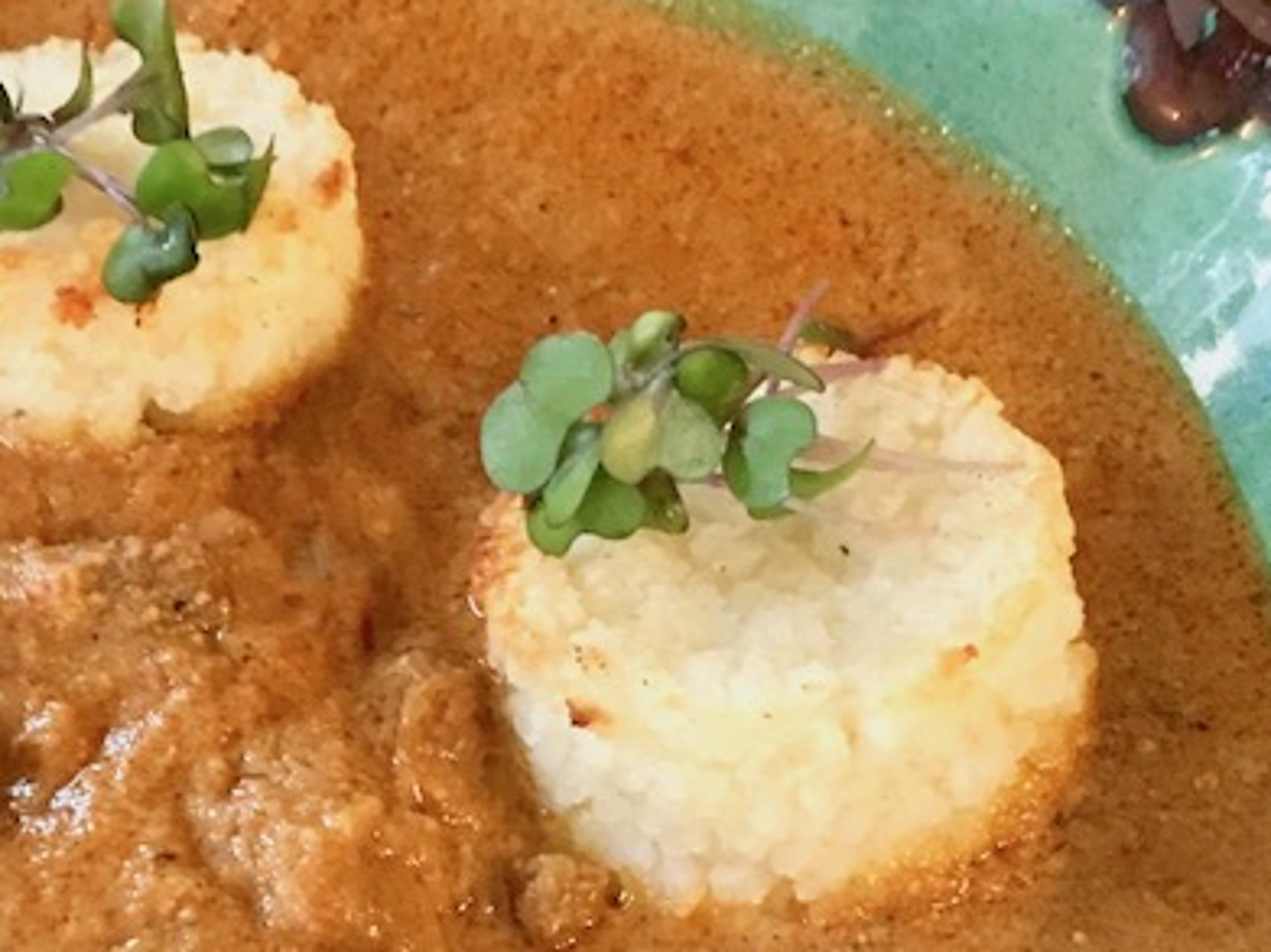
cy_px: 952
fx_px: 2790
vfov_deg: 18.9
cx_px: 124
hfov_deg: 24.9
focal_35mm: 76
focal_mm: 4.15
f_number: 2.2
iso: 100
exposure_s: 1/8
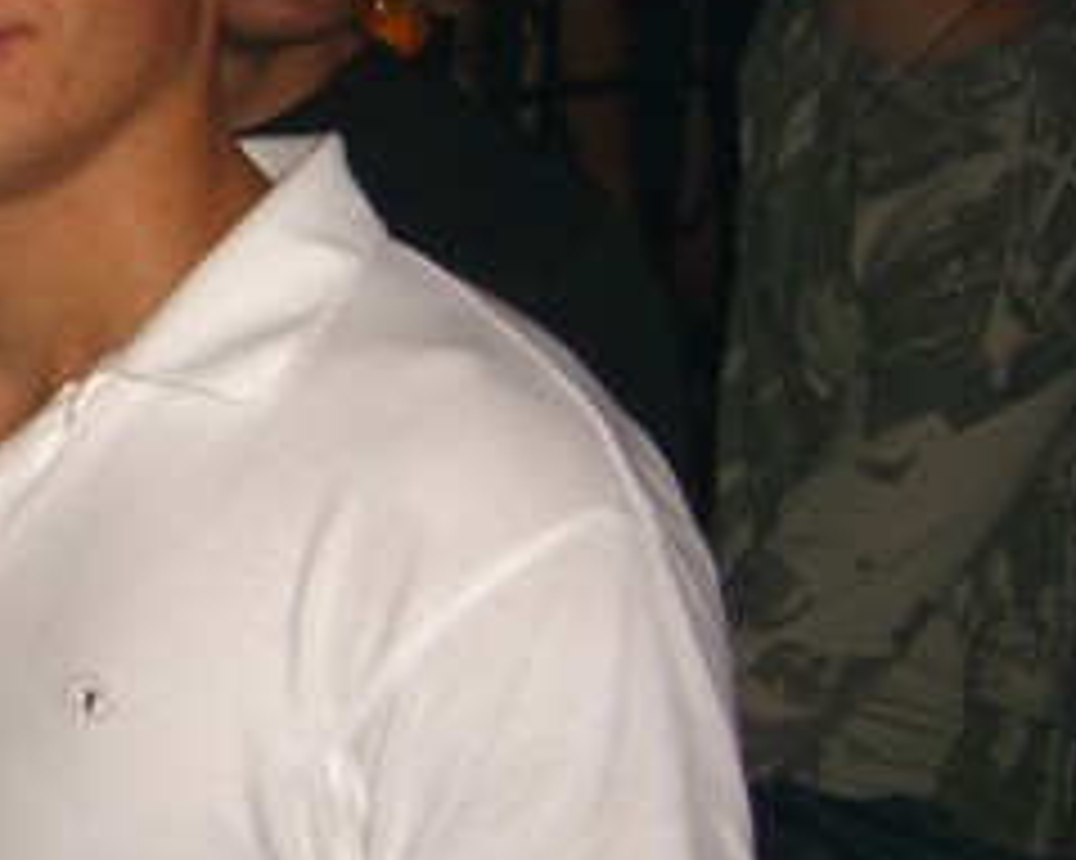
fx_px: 2960
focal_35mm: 93
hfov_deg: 19.3
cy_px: 374
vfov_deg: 16.5
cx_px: -243
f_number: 2.8
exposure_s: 1/60
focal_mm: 7.9
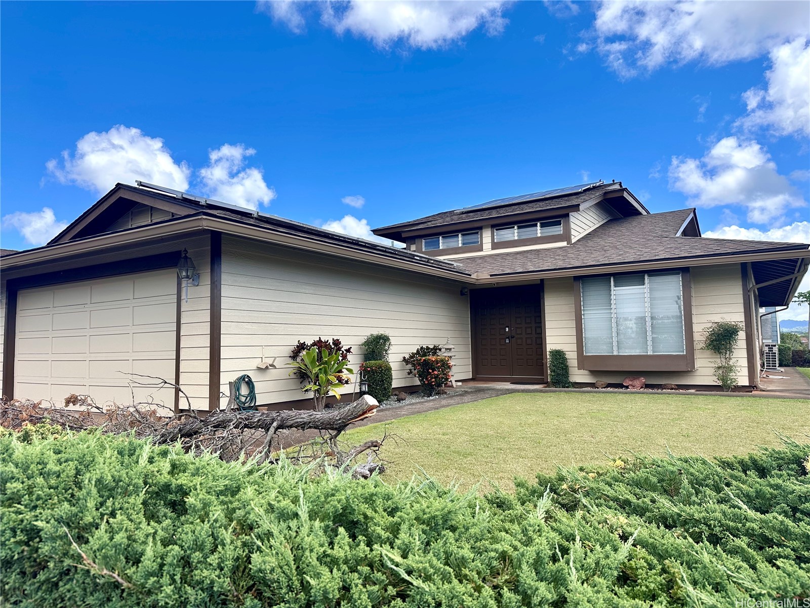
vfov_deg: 56.8
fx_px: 562
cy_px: 304
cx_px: 405
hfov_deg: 71.6
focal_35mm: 24
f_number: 1.78
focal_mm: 6.86
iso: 80
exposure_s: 1/2591
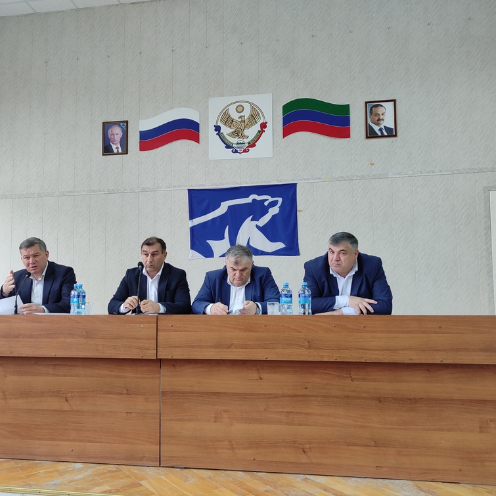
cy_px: 246
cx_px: 205
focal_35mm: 30
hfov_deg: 53.8
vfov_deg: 54.0
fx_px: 486
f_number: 1.89
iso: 297
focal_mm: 5.43
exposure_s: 1/33
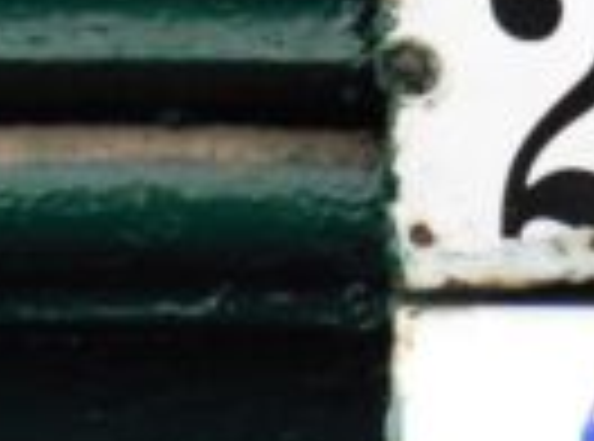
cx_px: 684
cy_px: 382
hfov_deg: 2.8
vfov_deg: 2.1
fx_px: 11985
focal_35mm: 701
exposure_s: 1/60
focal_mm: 41.3
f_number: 5.6
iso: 400
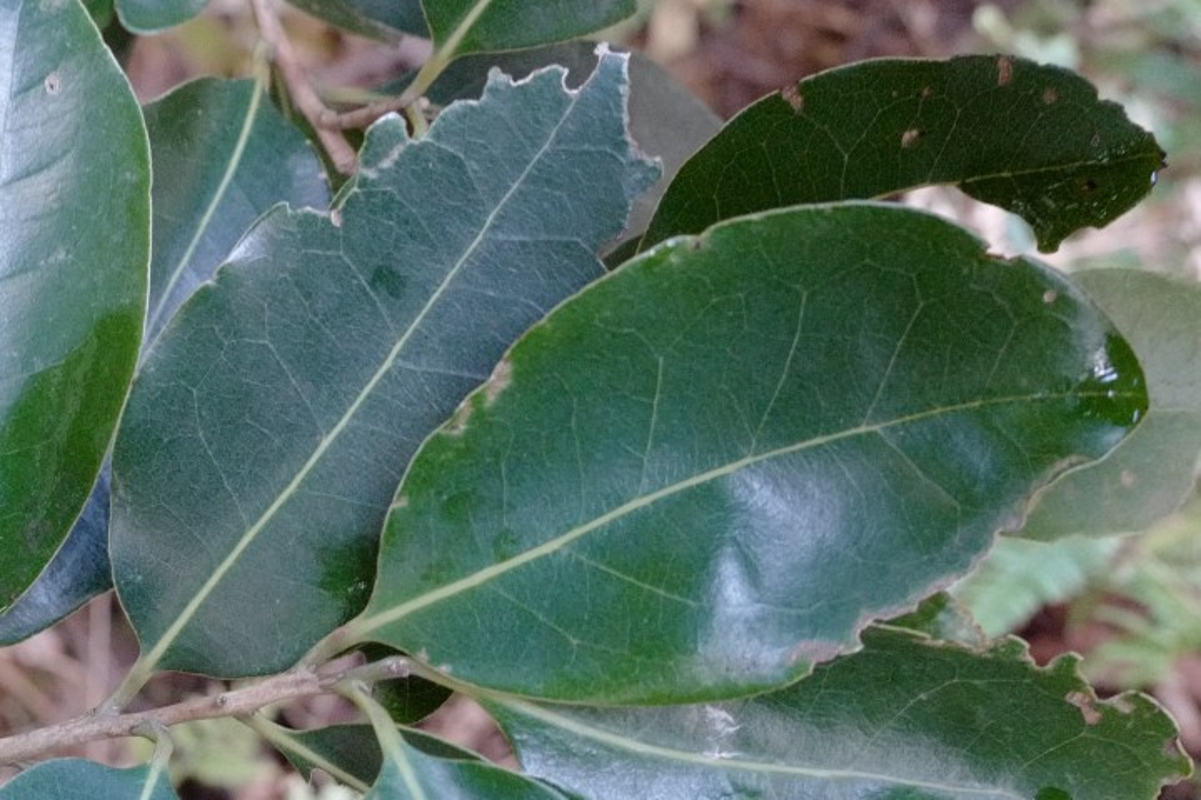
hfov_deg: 63.7
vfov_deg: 45.0
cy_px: 400
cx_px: 600
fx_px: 967
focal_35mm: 29
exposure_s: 1/40
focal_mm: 19
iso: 3200
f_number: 4
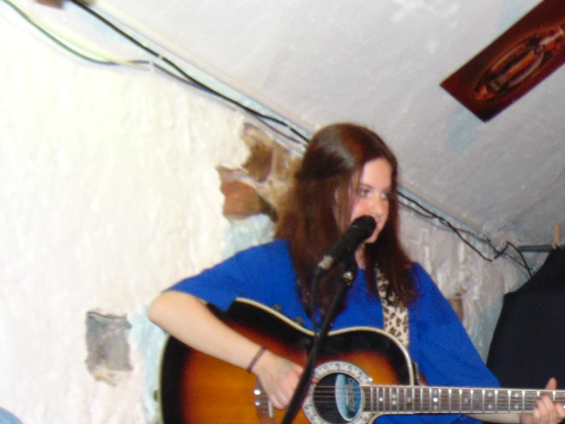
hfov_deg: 26.6
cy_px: 464
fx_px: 1094
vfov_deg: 20.9
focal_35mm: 67
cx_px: 625
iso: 200
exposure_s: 1/8
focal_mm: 4.5
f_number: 3
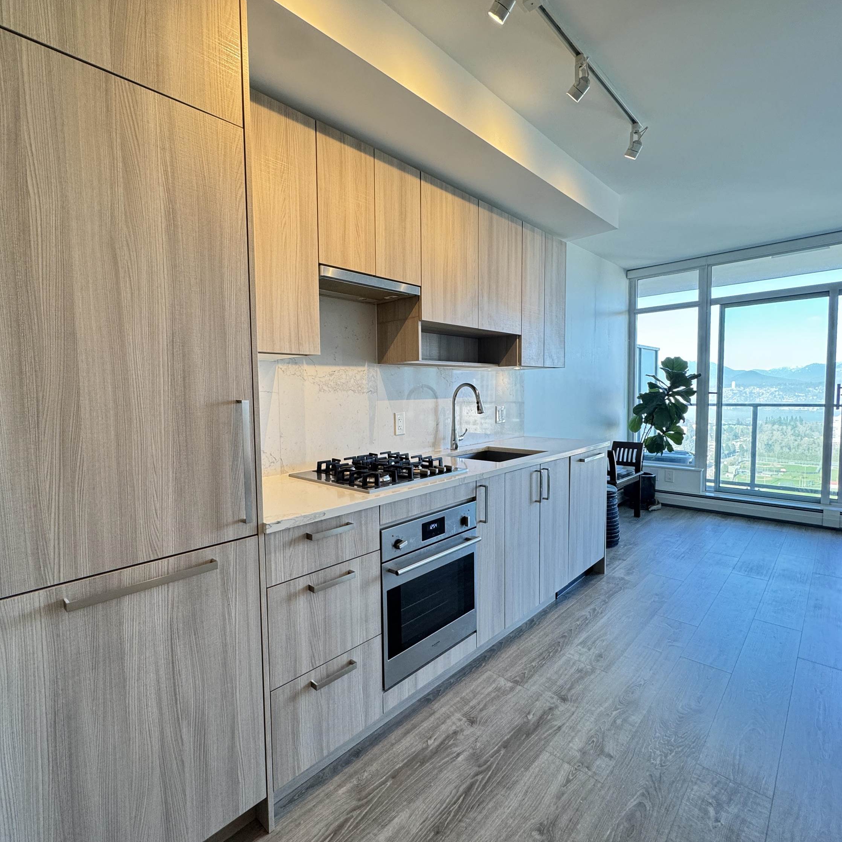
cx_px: 368
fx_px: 468
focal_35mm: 17
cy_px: 420
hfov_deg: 83.6
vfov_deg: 84.0
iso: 160
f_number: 2.2
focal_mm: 2.22
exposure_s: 1/120
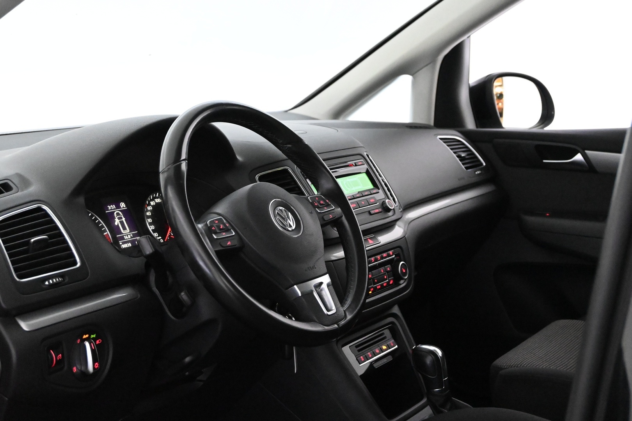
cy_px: 210
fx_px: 974
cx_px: 316
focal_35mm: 56
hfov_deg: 35.9
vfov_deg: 24.4
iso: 10000
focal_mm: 37
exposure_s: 1/60
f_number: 5.3
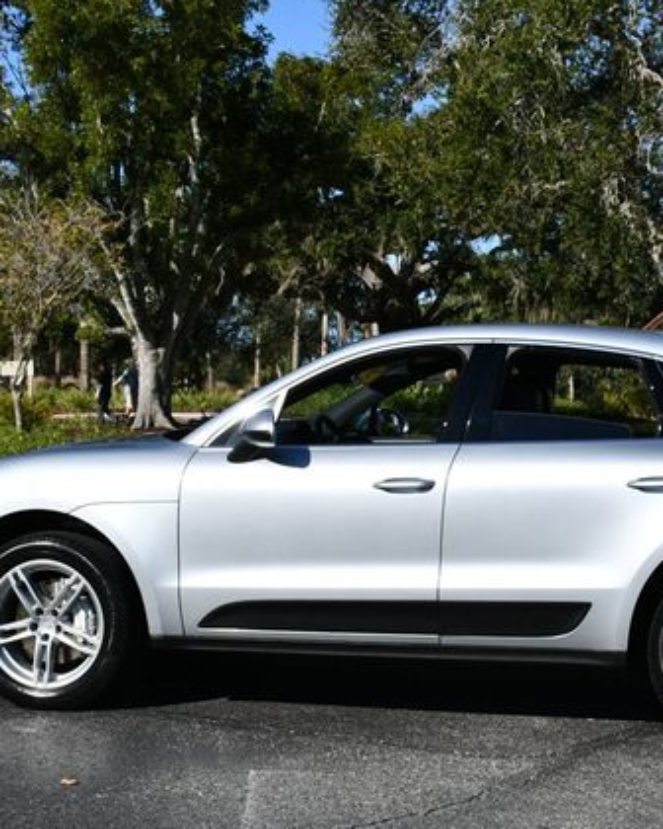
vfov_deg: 30.0
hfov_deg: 24.0
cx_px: 472
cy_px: 414
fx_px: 1545
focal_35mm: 63
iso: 100
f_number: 9
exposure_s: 1/320
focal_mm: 22
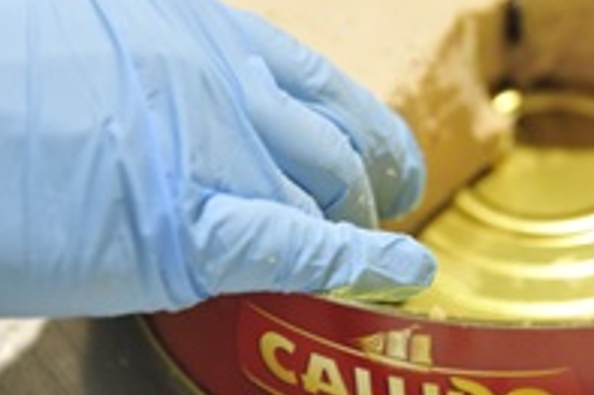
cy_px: 121
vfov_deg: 9.6
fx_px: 2341
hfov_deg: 14.3
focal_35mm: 142
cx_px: 564
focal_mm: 70
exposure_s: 1/50
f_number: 3.2
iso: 1600
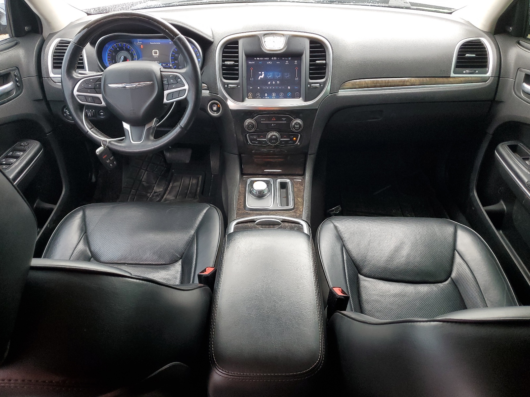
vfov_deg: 53.1
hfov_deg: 67.3
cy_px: 198
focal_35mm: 26
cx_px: 265
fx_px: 398
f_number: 1.5
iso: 90
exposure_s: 1/120
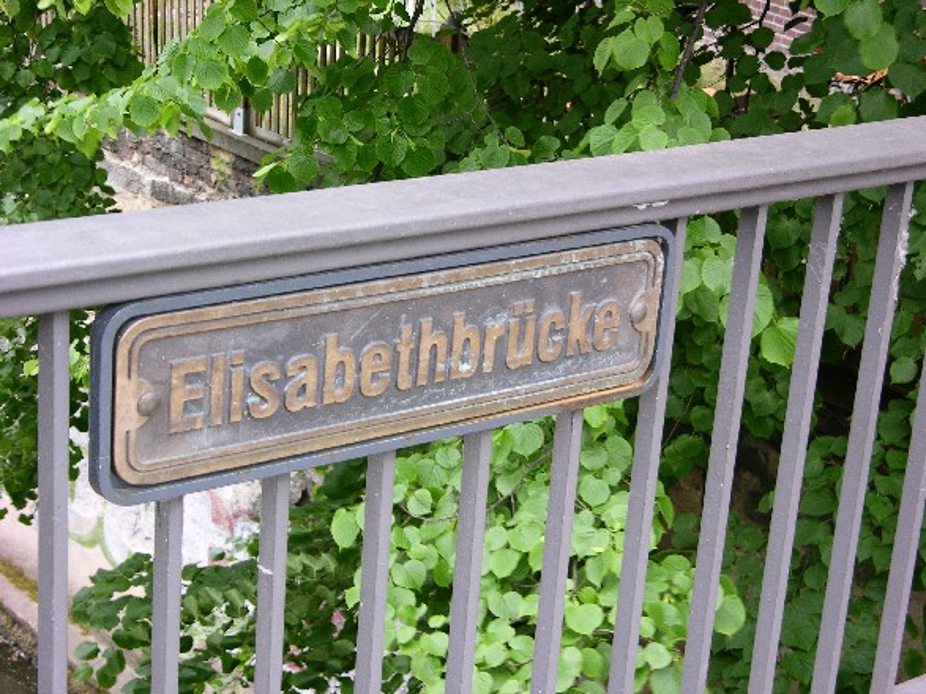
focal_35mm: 78
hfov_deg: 25.0
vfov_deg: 18.9
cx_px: 463
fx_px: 2086
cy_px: 347
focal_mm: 19.9
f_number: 3.4
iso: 50
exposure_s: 1/36.5
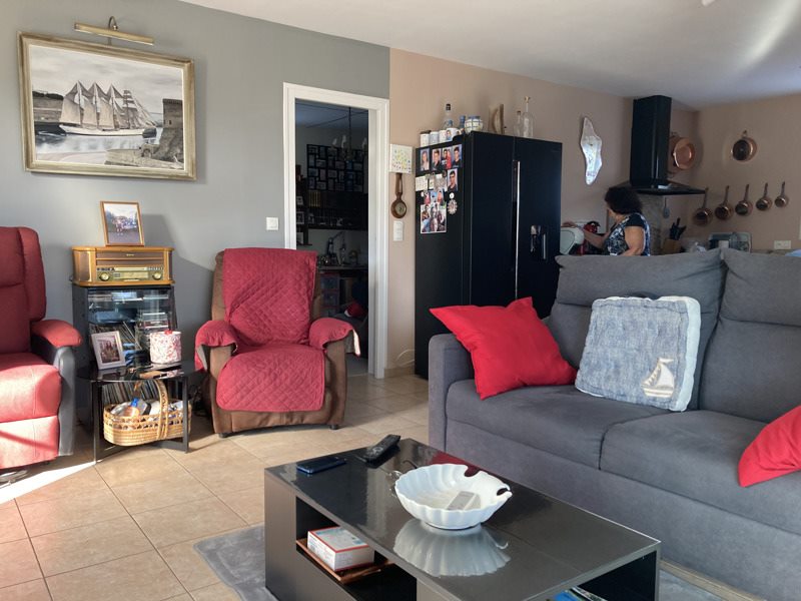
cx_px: 400
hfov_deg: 63.4
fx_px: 648
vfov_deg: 49.7
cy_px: 300
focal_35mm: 28
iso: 80
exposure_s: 1/68
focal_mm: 3.99
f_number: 1.8
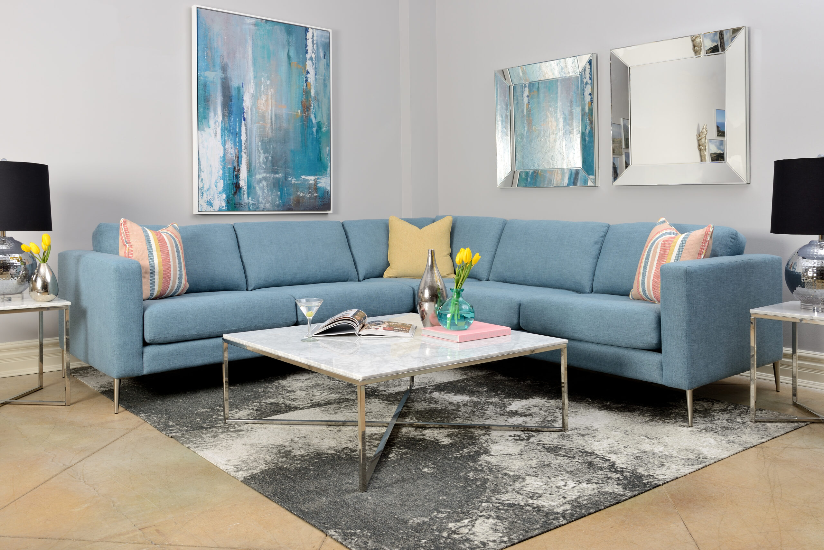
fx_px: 710
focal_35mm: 31
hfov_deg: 60.3
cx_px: 412
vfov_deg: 42.4
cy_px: 275
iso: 100
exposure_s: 1/80
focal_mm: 31
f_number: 13
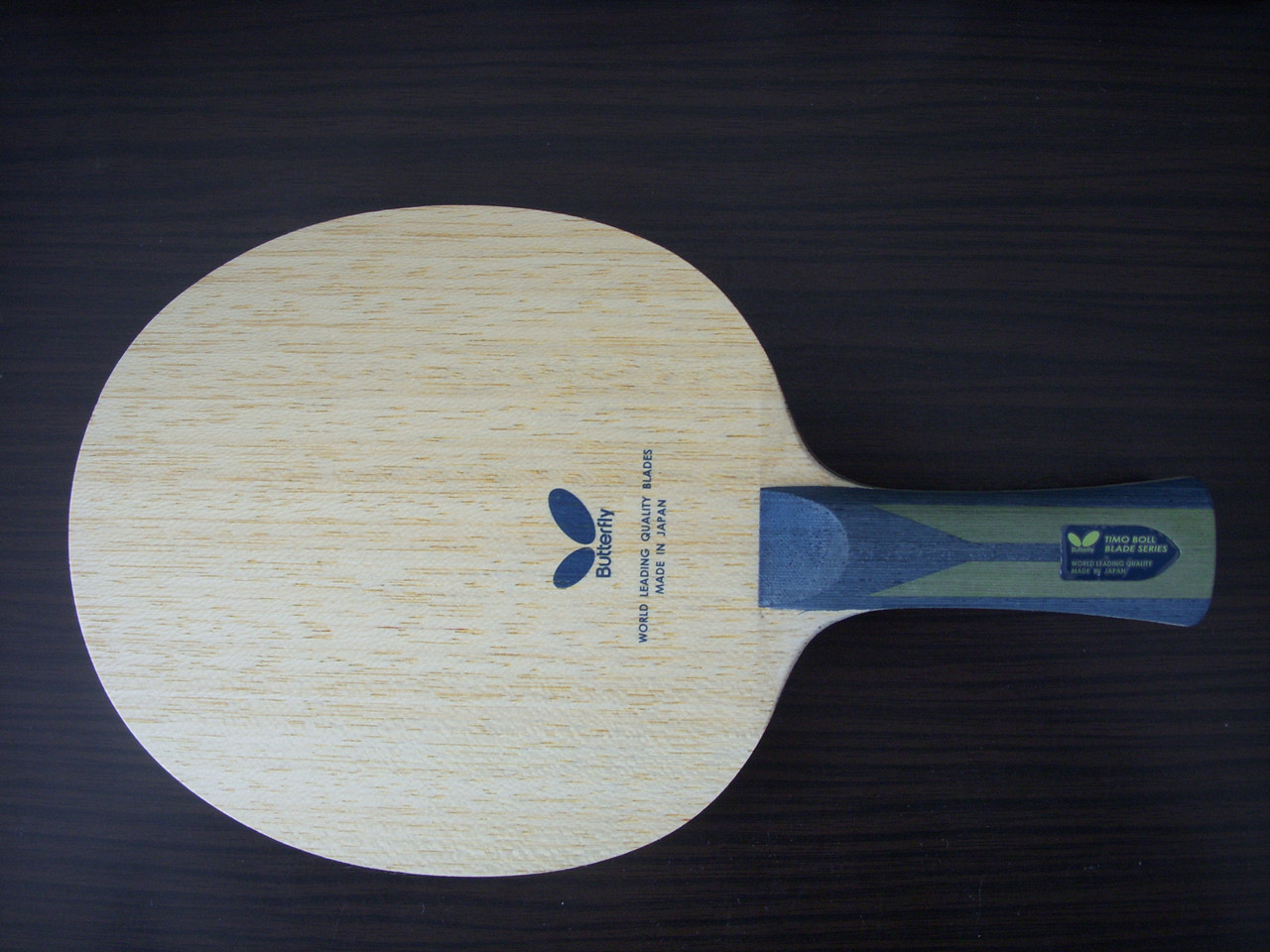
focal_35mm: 38
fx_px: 1394
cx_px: 635
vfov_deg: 37.7
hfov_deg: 49.0
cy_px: 476
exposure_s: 1/30
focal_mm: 6.3
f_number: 3.3
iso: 160
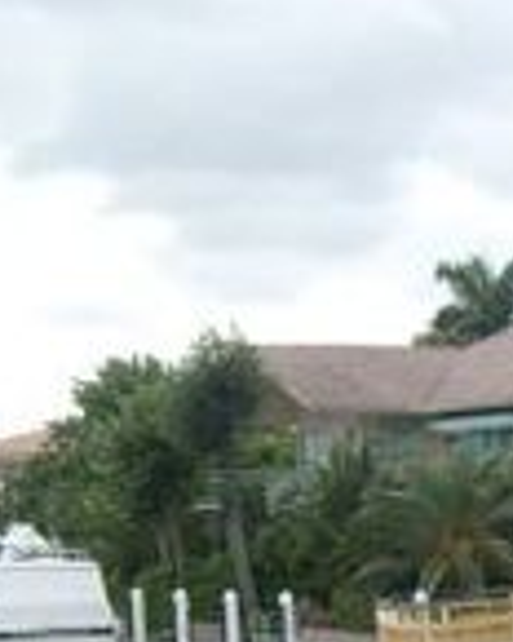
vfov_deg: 15.0
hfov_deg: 11.5
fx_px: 2391
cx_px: 873
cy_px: 660
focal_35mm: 126
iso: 80
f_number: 7.1
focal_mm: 5.8
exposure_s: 1/125
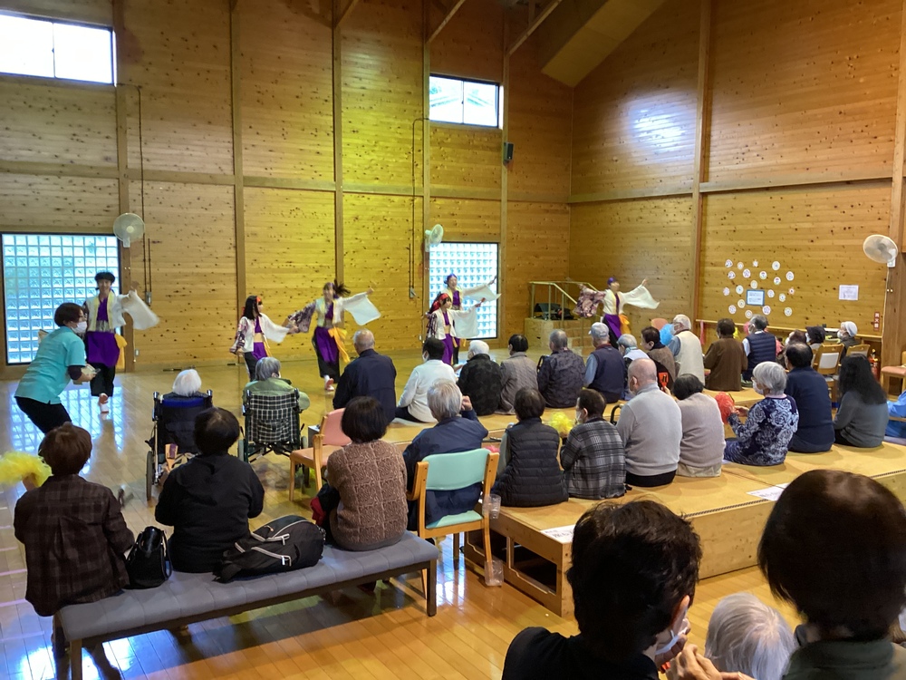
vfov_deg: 45.4
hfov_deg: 58.4
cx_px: 453
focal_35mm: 31
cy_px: 340
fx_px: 811
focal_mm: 3.3
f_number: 2.4
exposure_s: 1/40
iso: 320
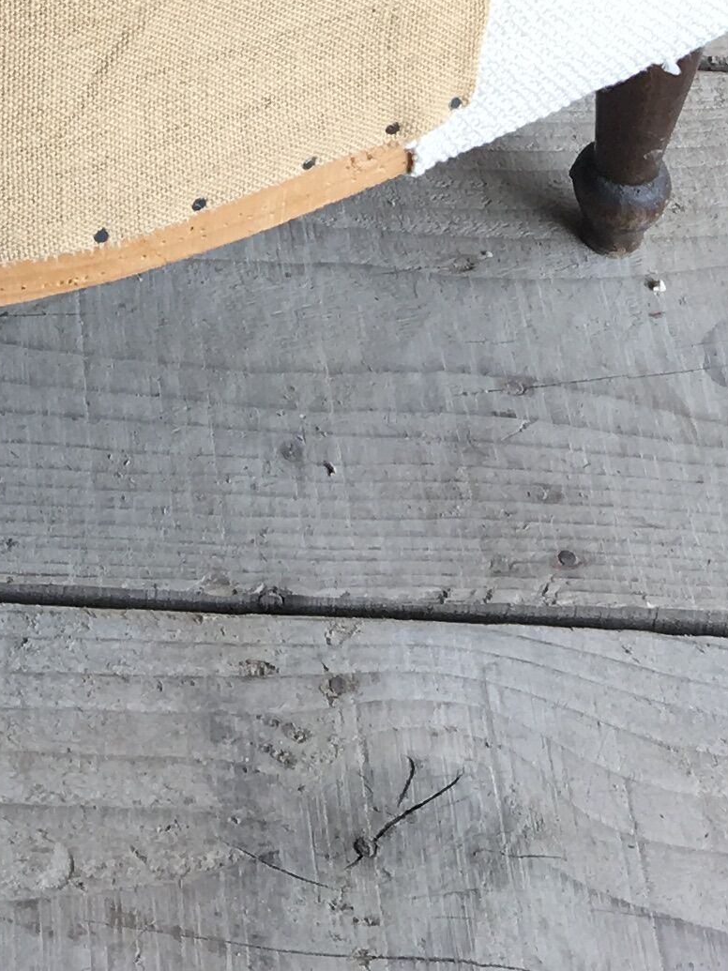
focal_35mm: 113
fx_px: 3169
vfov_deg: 15.2
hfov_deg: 12.7
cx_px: -182
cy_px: -755
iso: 25
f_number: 2.2
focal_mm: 4.15
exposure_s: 1/115
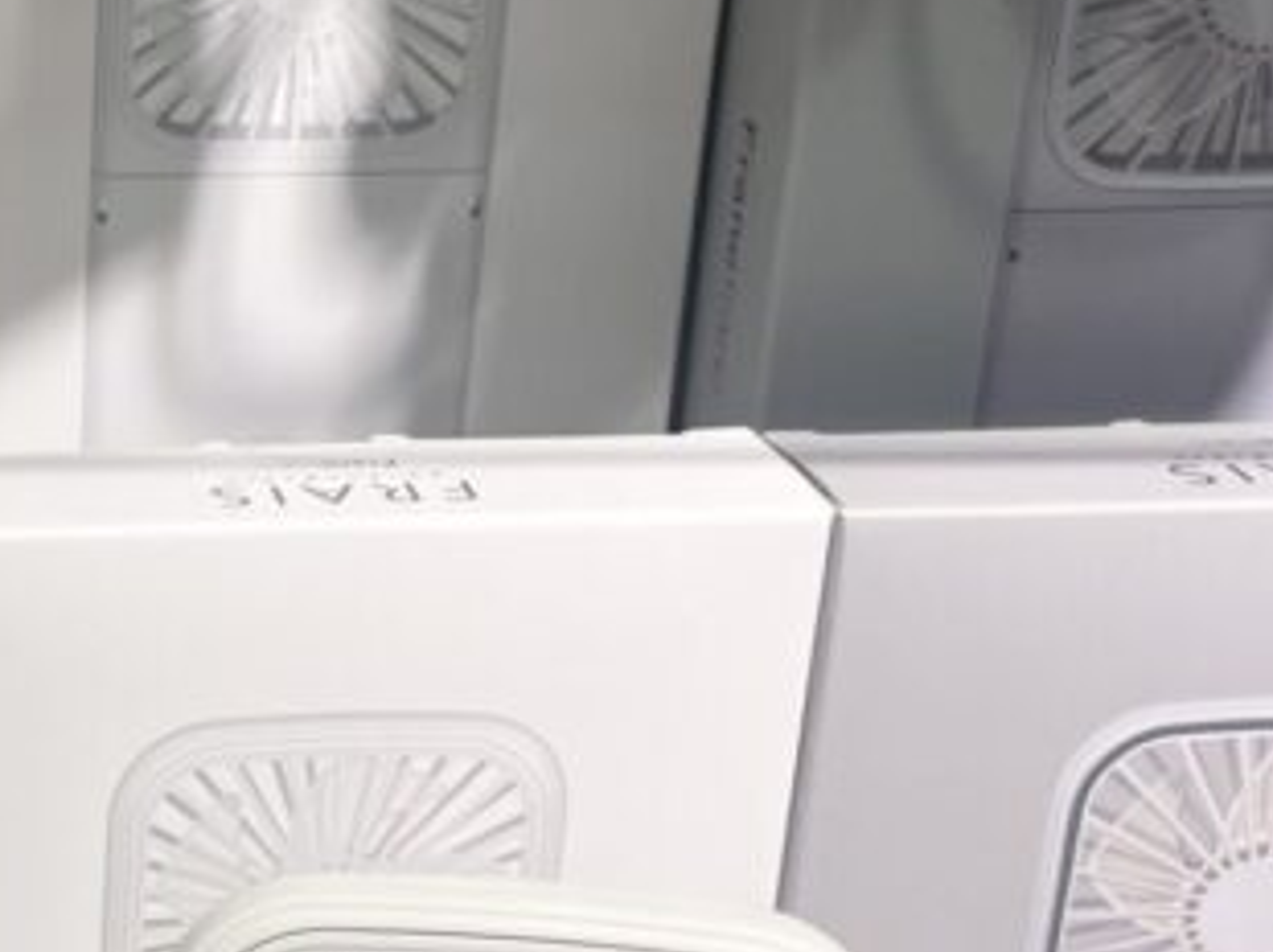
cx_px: -370
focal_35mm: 86
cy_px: 1050
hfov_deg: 20.8
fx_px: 3160
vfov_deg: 16.6
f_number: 1.6
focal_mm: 5.1
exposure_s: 1/132
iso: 32
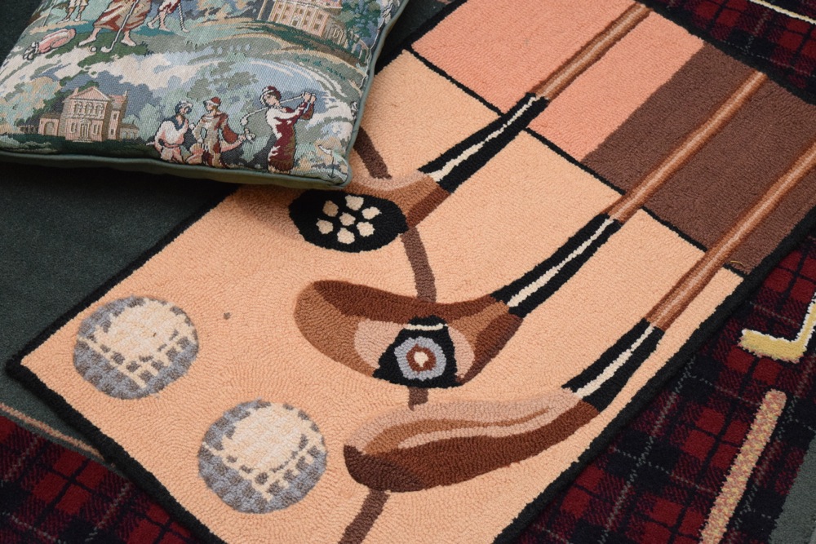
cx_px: 408
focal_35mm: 72
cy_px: 272
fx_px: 1632
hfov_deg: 28.1
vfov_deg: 18.9
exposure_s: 1/60
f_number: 5.3
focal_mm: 48
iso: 3200
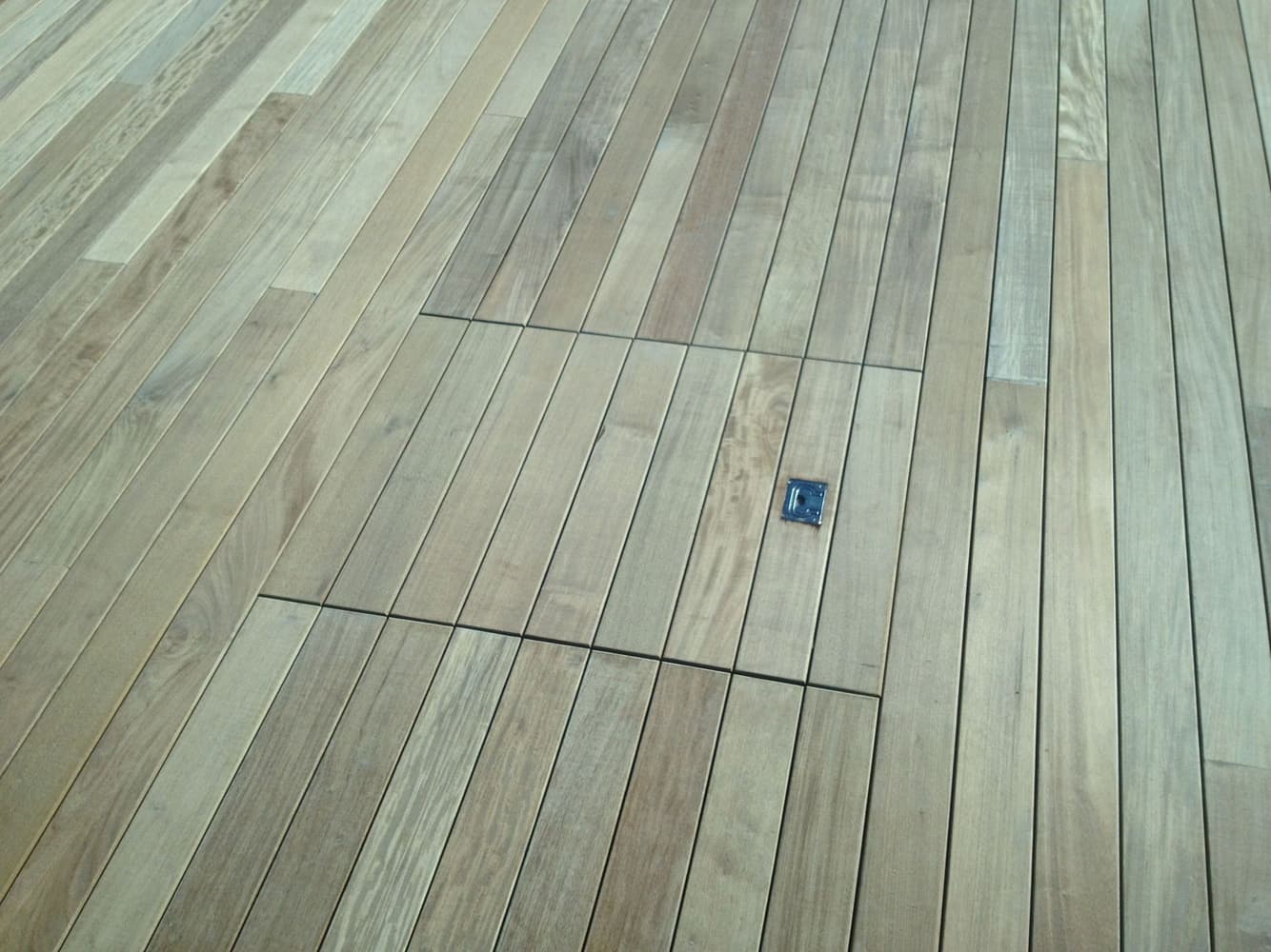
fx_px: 1285
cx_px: 636
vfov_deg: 40.7
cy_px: 476
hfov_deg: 52.6
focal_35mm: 35
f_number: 2.4
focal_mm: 4.28
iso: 64
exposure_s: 1/3460
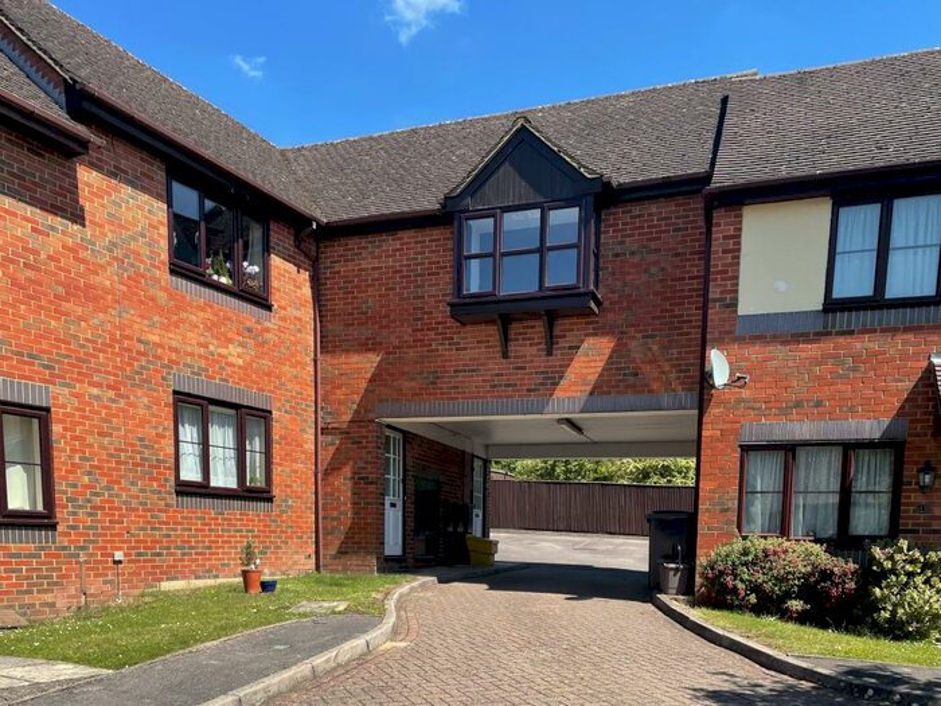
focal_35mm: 26
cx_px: 470
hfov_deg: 67.3
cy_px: 353
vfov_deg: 53.1
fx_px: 707
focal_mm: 4.2
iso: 32
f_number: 1.6
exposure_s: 1/1715
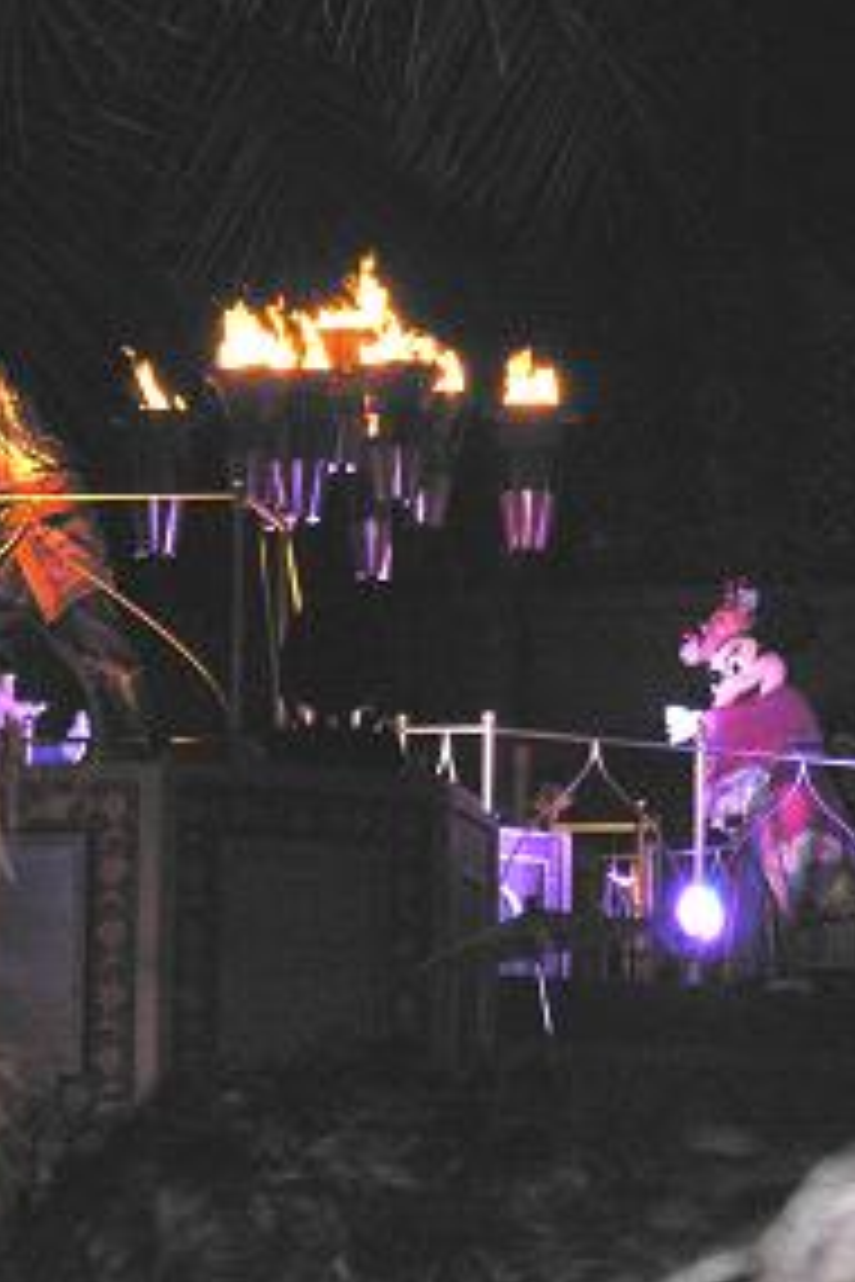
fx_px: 5236
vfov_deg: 14.0
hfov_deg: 9.3
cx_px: 680
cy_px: 639
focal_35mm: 147
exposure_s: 1/60
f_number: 5
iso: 400
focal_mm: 17.4
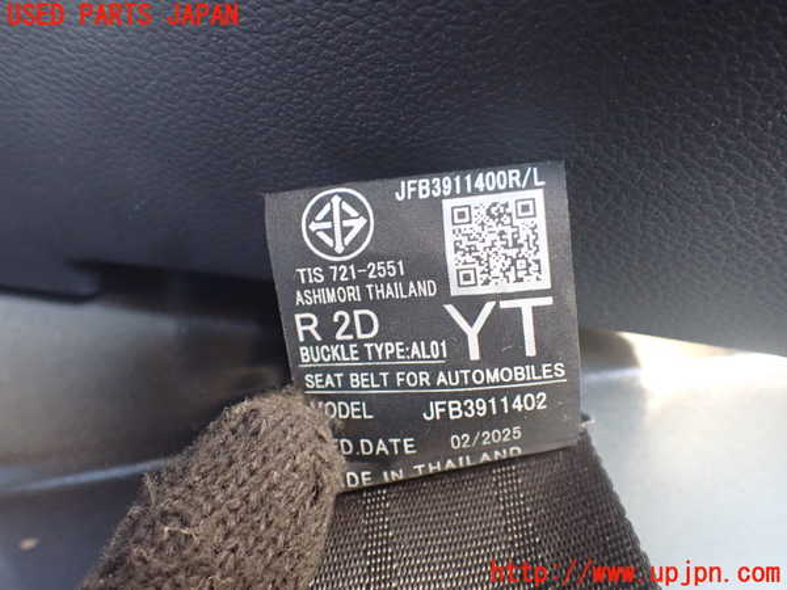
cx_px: 394
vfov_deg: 46.8
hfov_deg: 60.0
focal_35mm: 30
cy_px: 295
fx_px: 682
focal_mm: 5.4
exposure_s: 1/40
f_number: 2.3
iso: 800
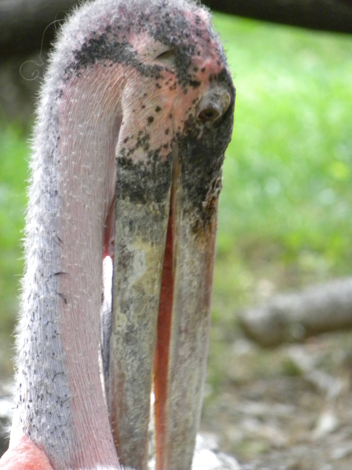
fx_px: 7457
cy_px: 235
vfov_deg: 3.6
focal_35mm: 550
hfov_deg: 2.7
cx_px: 176
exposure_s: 1/53.4
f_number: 5
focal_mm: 97.8
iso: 400
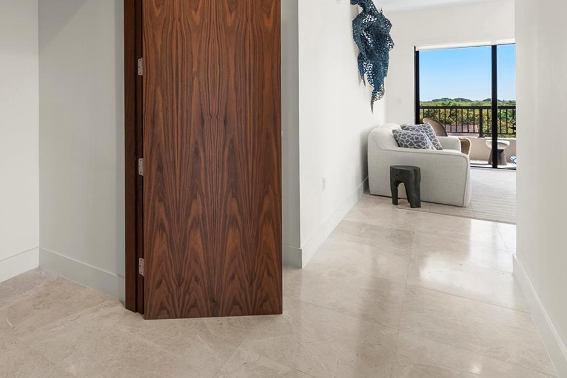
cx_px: 152
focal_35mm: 24
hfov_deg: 69.6
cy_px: 102
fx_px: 378
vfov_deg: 51.2
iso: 400
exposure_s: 1/250
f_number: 8
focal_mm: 14
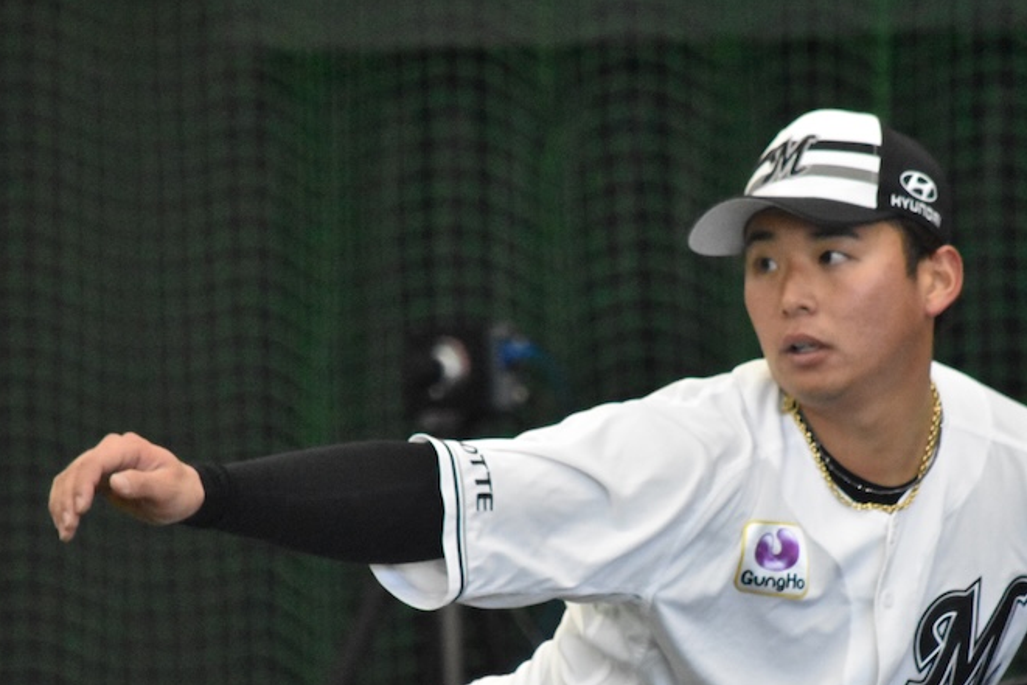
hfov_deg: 3.0
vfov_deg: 2.0
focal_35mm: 697
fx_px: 19887
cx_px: 604
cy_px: 490
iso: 10000
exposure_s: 1/1600
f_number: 5.6
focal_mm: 300
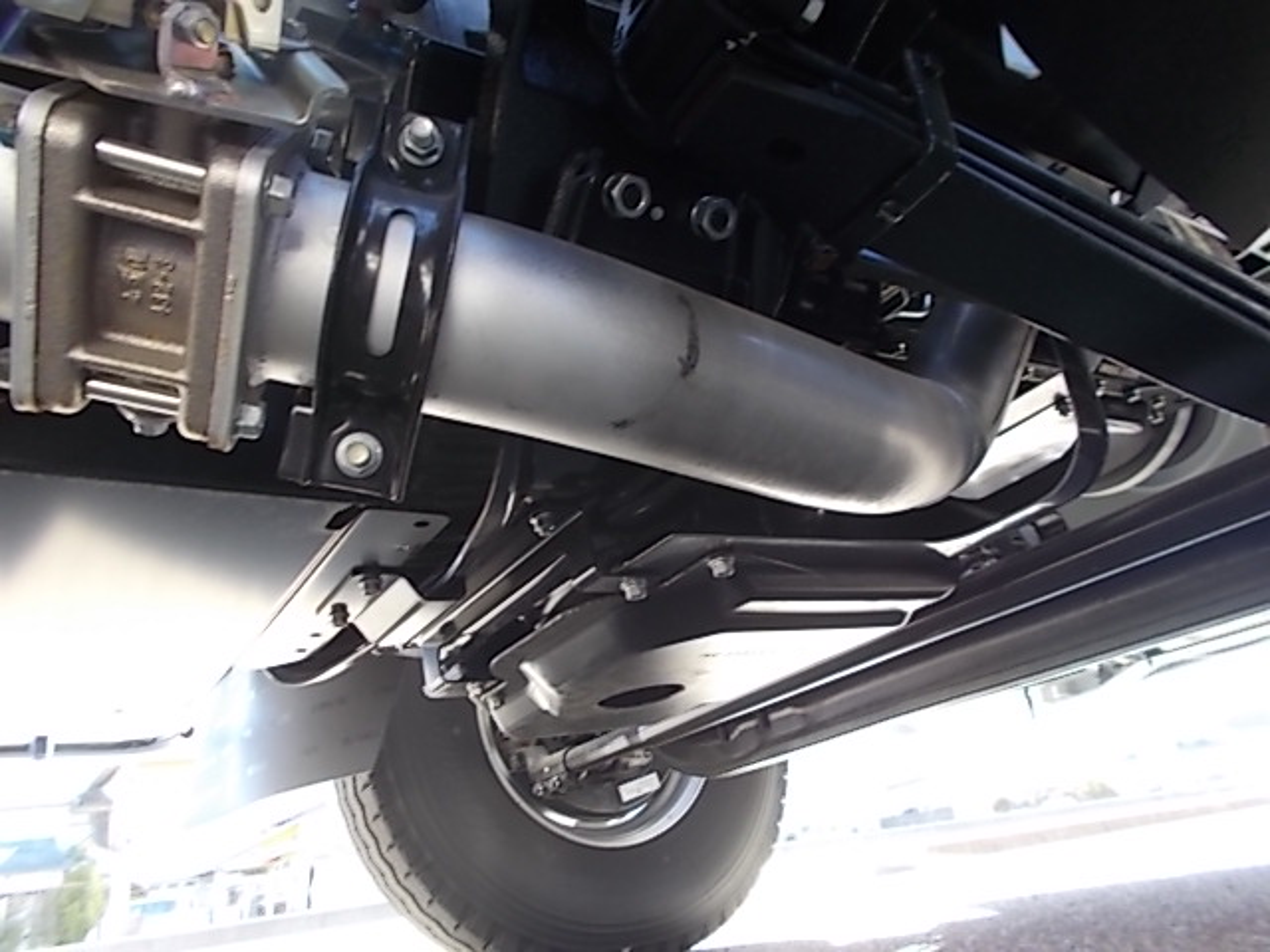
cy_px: 476
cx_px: 635
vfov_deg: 53.1
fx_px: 954
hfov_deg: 67.3
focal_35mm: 26
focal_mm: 4.6
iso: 80
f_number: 3.2
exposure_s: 1/25
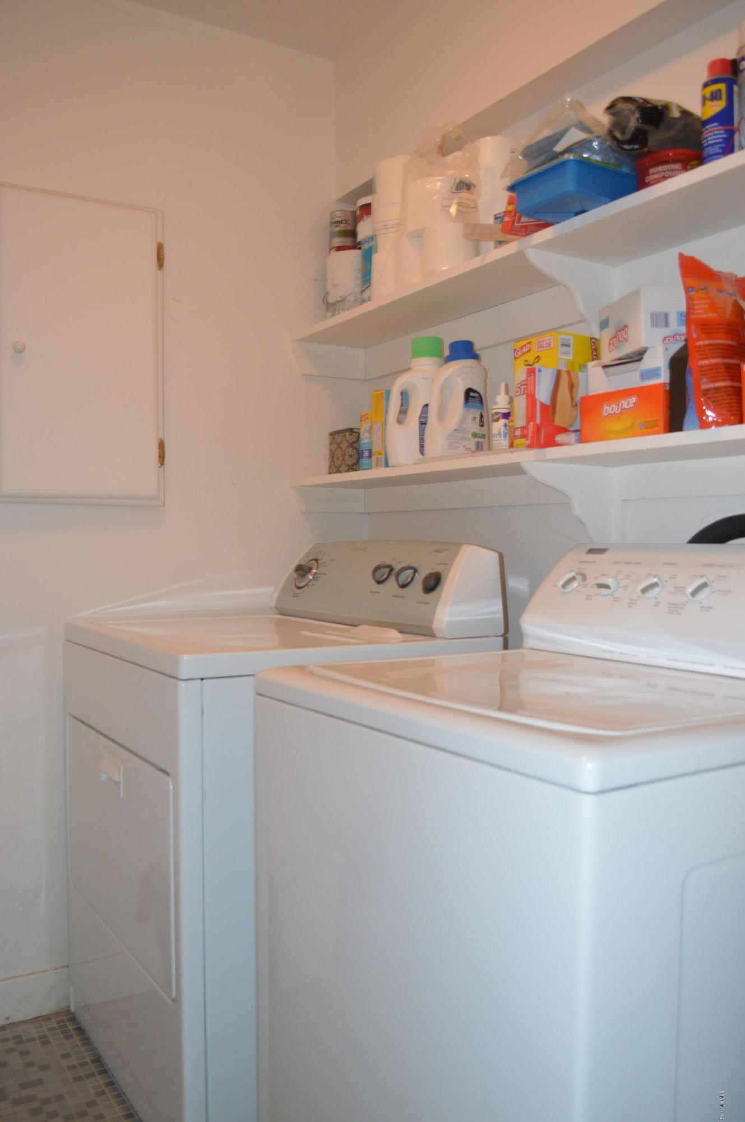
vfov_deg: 62.0
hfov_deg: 43.5
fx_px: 933
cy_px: 561
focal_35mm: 30
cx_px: 372
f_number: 3.8
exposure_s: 1/60
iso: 900
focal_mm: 20
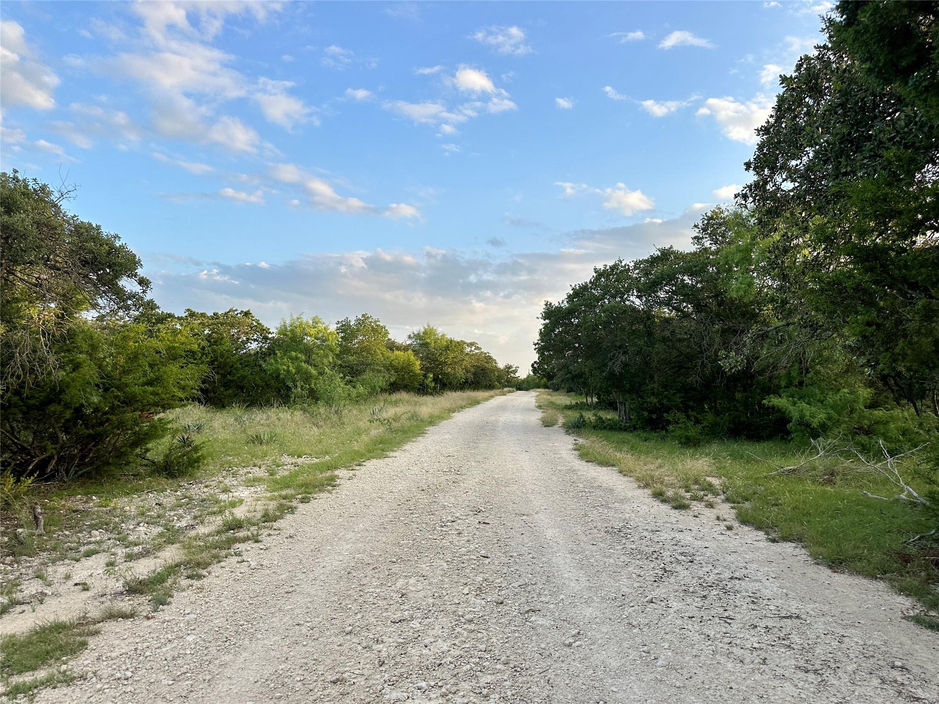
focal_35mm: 24
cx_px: 470
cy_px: 352
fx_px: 651
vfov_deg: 56.8
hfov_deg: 71.6
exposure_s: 1/1050
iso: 80
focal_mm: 6.86
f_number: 1.78
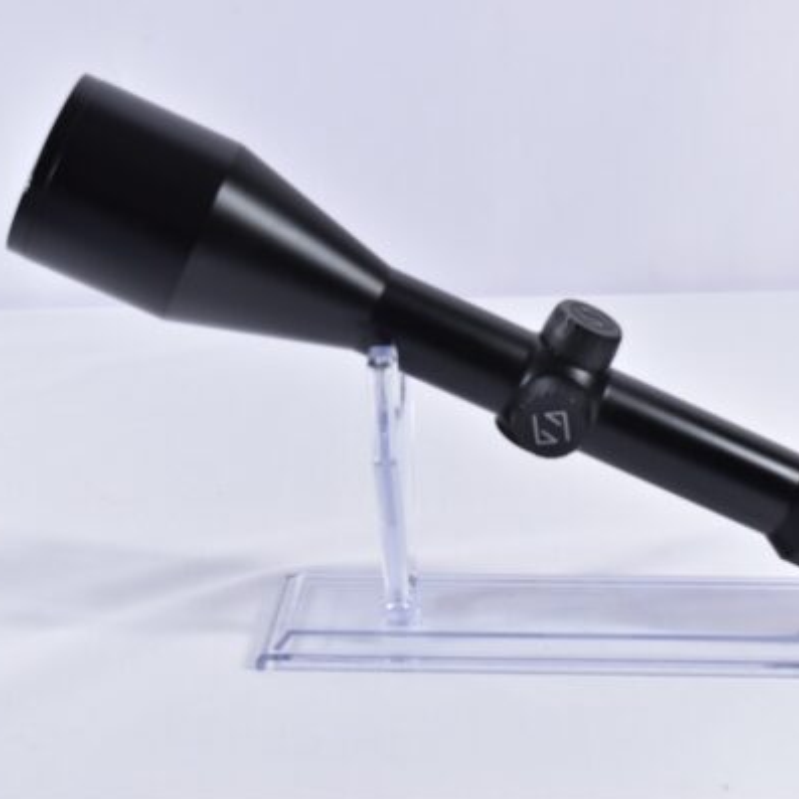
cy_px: 401
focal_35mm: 77
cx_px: 479
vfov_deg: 22.5
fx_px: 2011
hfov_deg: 22.4
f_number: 5
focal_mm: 40
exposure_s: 1/50
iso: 640
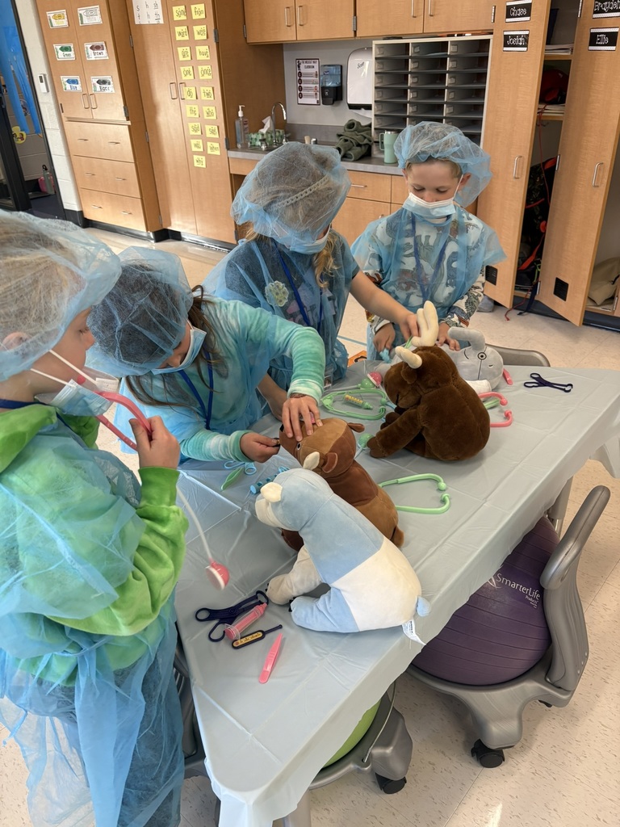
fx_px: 621
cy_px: 414
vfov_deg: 67.3
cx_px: 310
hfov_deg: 53.1
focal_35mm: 26
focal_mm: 5.96
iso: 125
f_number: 1.6
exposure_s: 1/60
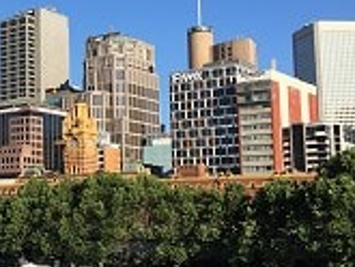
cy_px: 135
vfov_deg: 20.5
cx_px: -28
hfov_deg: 25.2
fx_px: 739
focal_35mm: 72
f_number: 2.2
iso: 25
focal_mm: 4.15
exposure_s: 1/1425
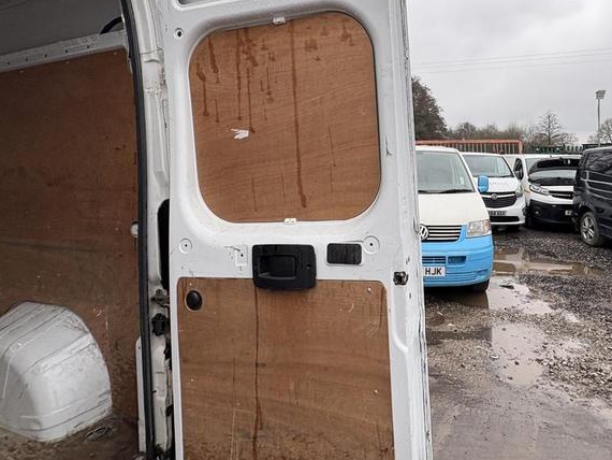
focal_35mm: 22
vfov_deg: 60.1
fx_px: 389
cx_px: 370
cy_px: 167
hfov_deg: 75.4
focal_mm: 2.22
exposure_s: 1/190
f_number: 2.2
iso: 40
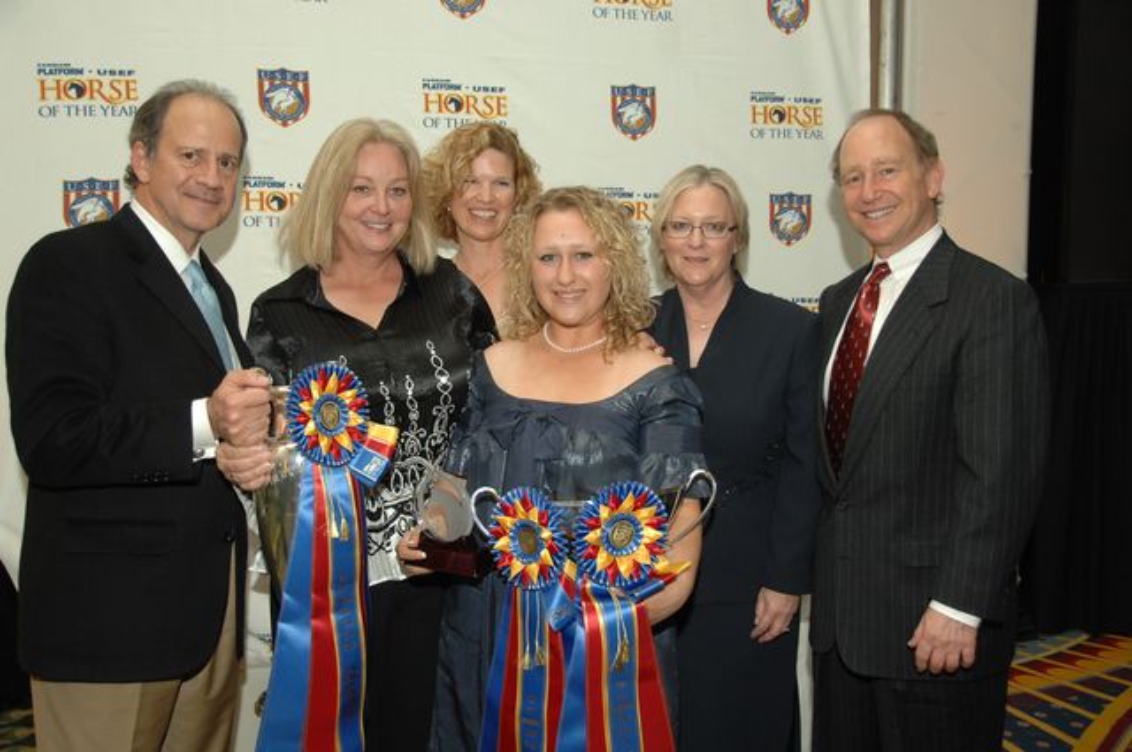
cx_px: 566
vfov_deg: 34.1
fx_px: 1225
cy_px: 376
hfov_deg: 49.6
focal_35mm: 39
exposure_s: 1/125
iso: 400
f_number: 3.8
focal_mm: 26
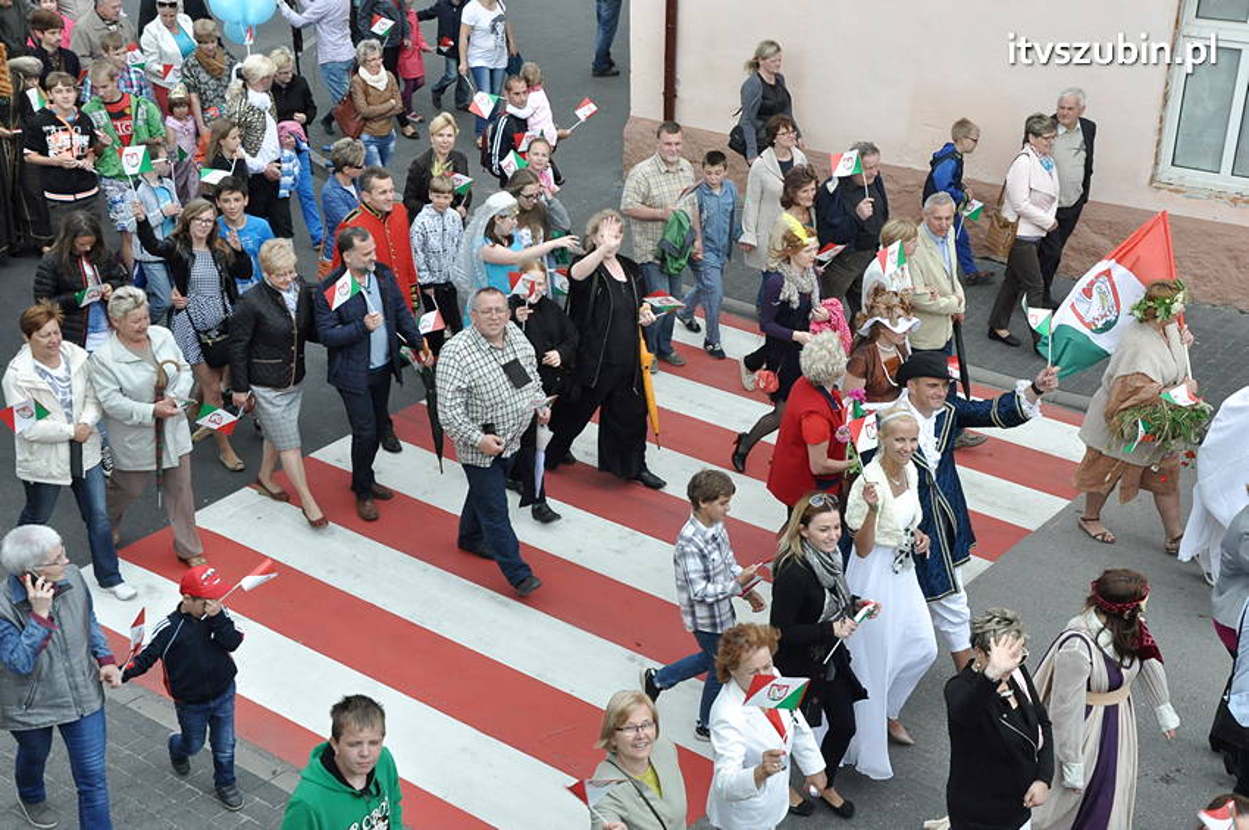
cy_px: 415
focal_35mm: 51
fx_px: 1768
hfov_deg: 38.9
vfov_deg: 26.4
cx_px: 624
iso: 1250
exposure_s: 1/500
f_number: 11
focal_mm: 34
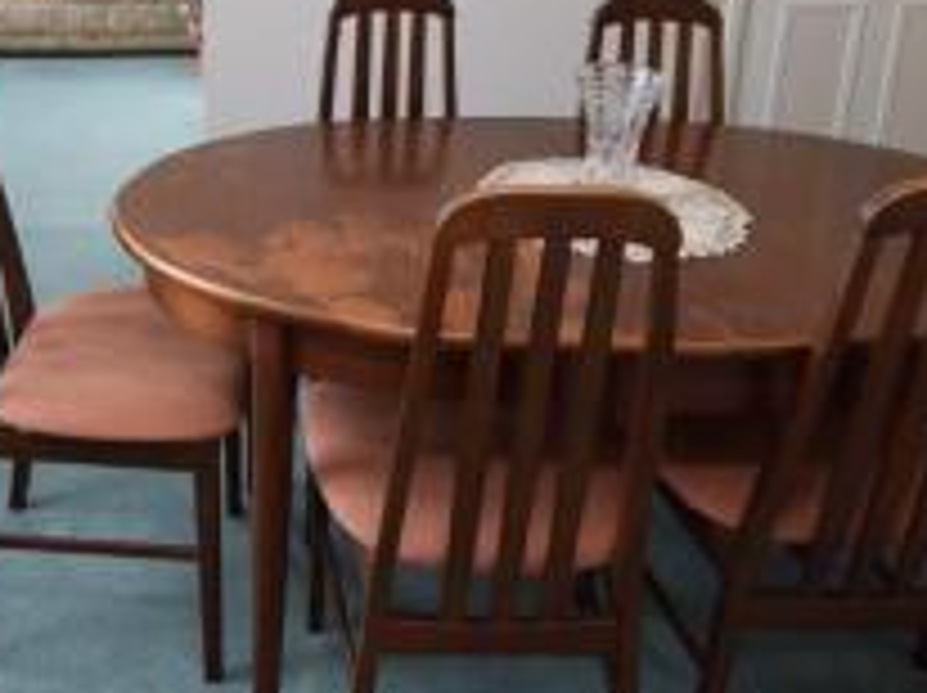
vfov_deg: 34.0
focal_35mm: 40
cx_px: 284
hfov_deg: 45.9
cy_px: 70
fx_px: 1070
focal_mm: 12
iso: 400
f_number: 4.5
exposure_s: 1/80
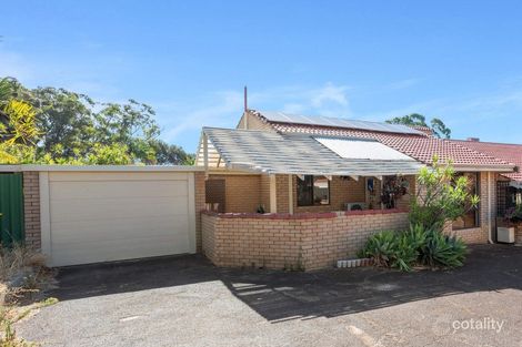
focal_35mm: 16
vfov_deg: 72.0
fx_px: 239
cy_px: 174
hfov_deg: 95.0
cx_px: 261
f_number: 11
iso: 320
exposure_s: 1/800
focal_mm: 16.5
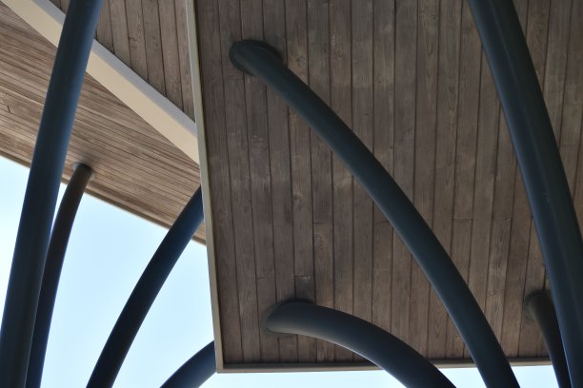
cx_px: 292
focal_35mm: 82
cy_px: 194
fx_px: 1336
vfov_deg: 16.6
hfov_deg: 24.6
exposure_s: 1/160
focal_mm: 55
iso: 100
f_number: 6.3
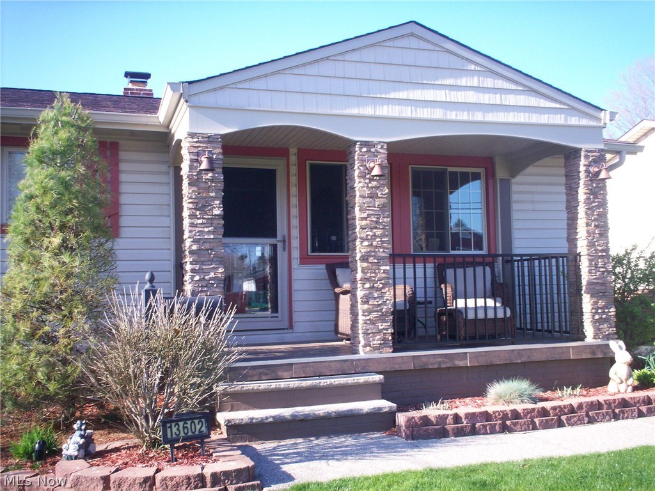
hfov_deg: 51.4
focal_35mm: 36
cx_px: 328
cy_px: 246
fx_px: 681
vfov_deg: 39.7
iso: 100
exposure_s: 1/138
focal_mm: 6
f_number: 4.5
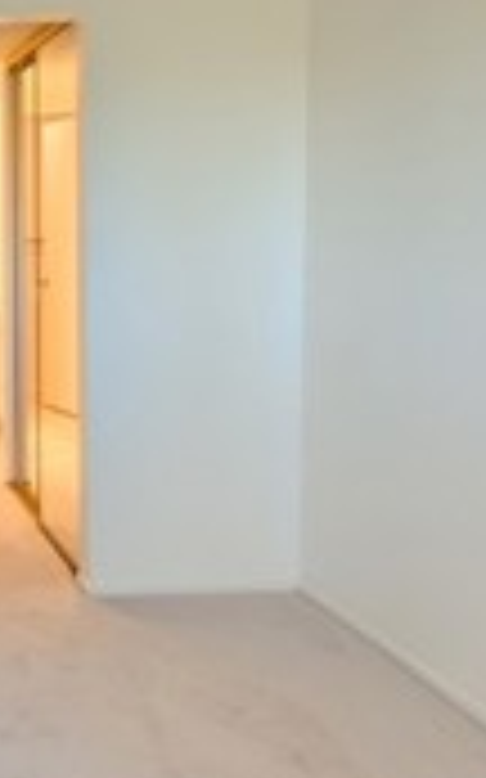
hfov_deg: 22.2
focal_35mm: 51
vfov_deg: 39.5
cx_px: -180
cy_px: 342
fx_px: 1082
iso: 30
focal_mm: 1.54
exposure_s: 1/40
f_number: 2.2
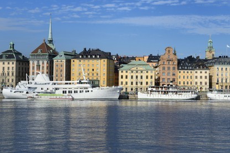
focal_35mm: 63
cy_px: 76
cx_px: 116
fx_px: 403
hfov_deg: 31.9
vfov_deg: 21.6
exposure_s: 1/320
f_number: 16
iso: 200
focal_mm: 62
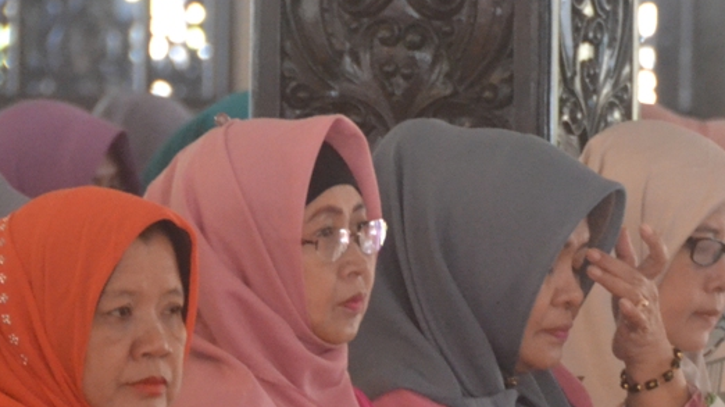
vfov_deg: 1.7
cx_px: 567
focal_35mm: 694
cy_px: 360
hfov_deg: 3.1
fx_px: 13335
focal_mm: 200
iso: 3200
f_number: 5.6
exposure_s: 1/40
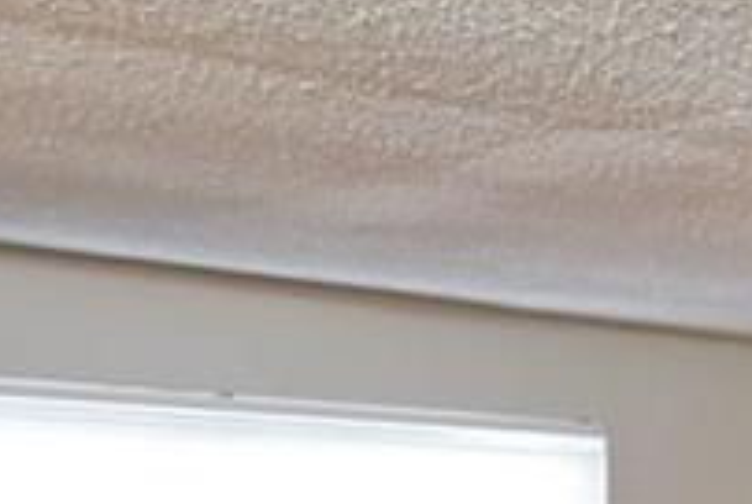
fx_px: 2468
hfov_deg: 14.9
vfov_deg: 11.2
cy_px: 741
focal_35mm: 118
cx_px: 1389
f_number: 3.5
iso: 800
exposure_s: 1/15
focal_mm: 10
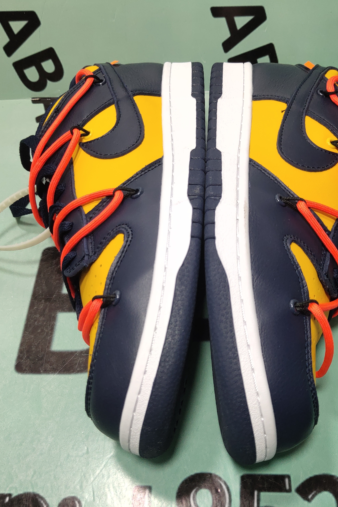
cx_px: 181
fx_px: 591
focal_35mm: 42
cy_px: 253
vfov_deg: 46.4
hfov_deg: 31.9
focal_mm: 4.35
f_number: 1.79
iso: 116
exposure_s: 1/100
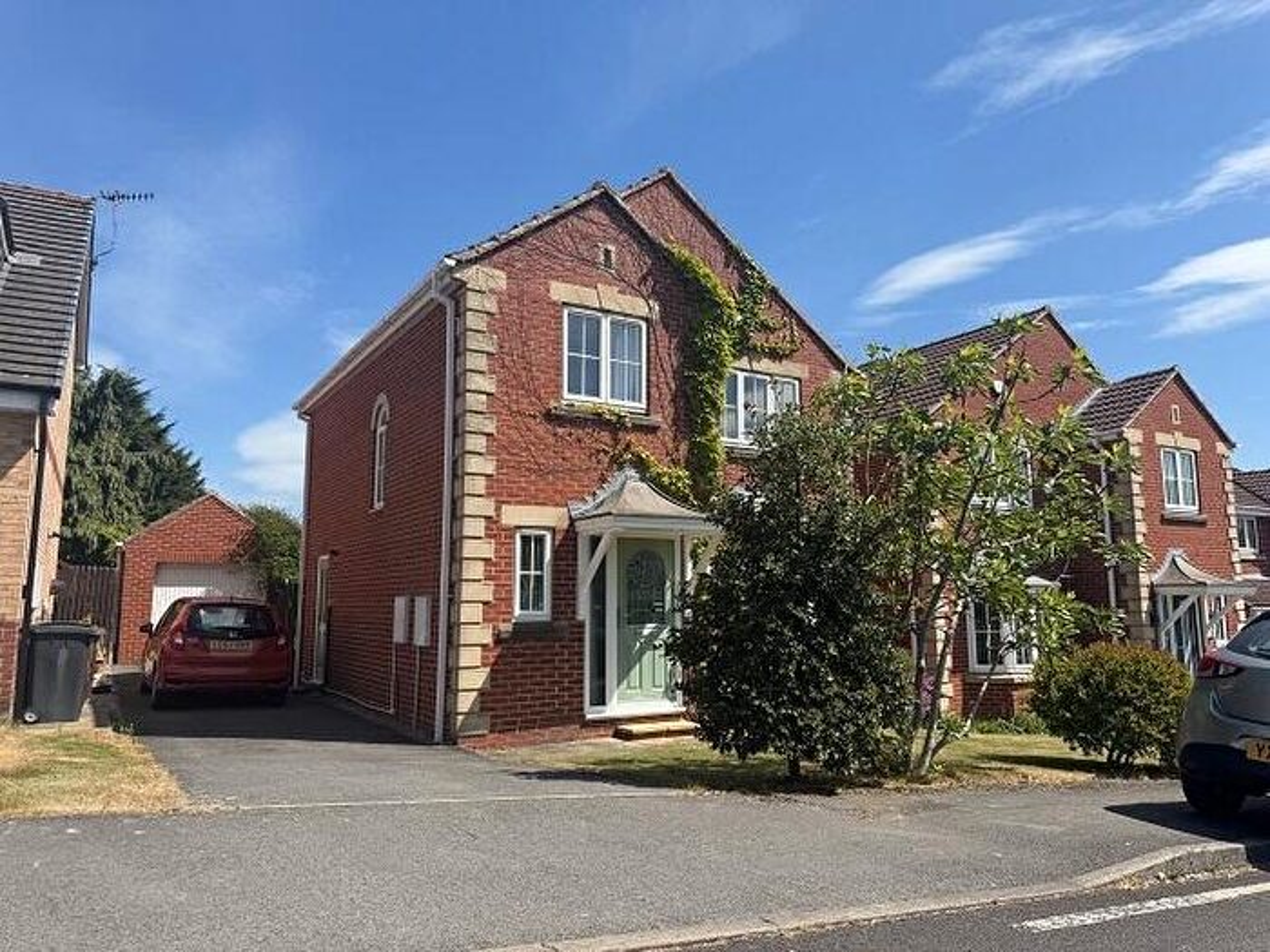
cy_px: 476
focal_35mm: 24
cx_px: 635
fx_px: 881
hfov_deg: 71.6
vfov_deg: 56.8
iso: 80
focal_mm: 6.76
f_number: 1.78
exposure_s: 1/3802
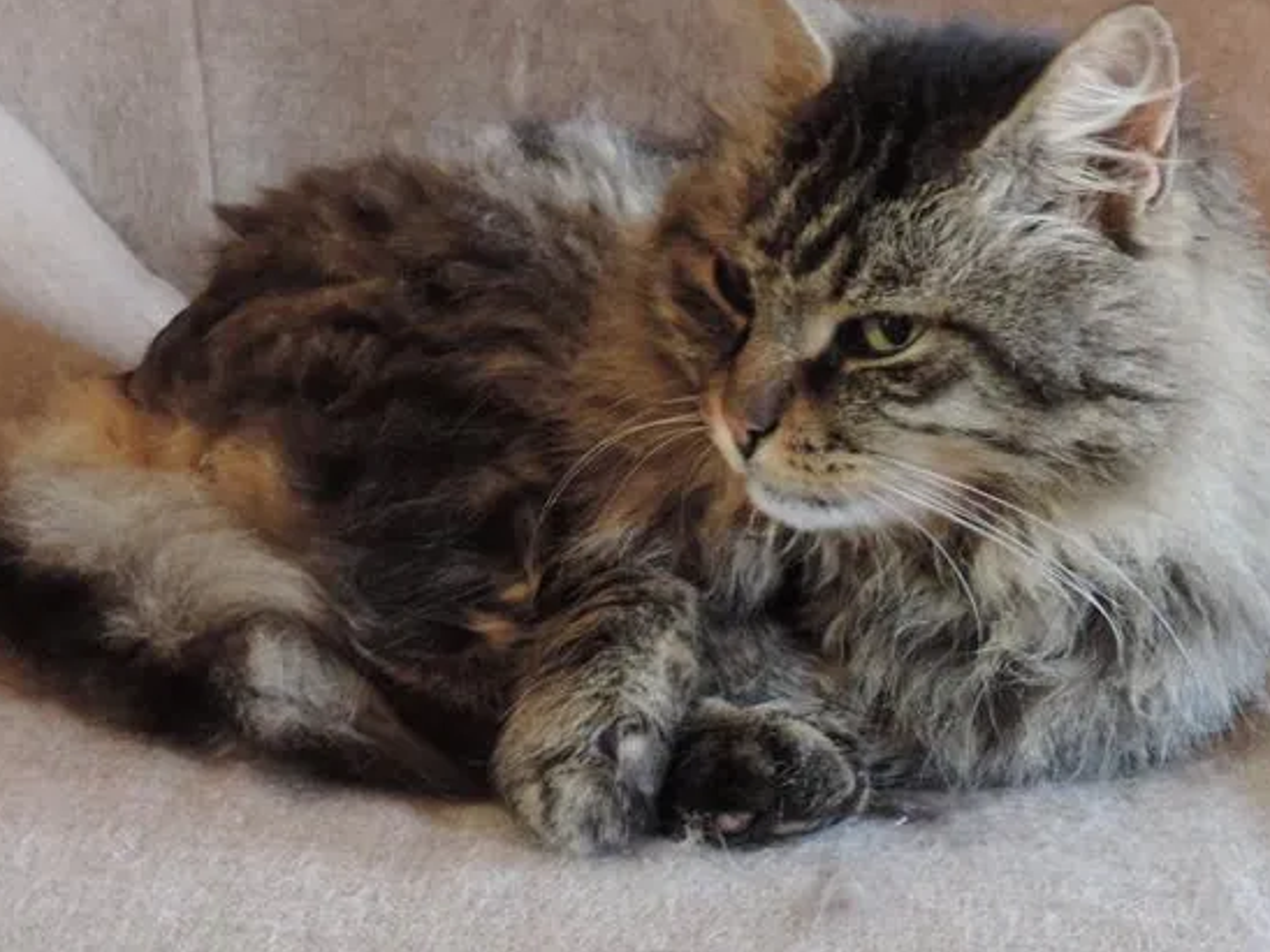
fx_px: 2678
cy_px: 463
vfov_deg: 20.2
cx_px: 598
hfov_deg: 26.7
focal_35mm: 73
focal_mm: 8.9
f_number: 3.6
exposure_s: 1/5
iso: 800
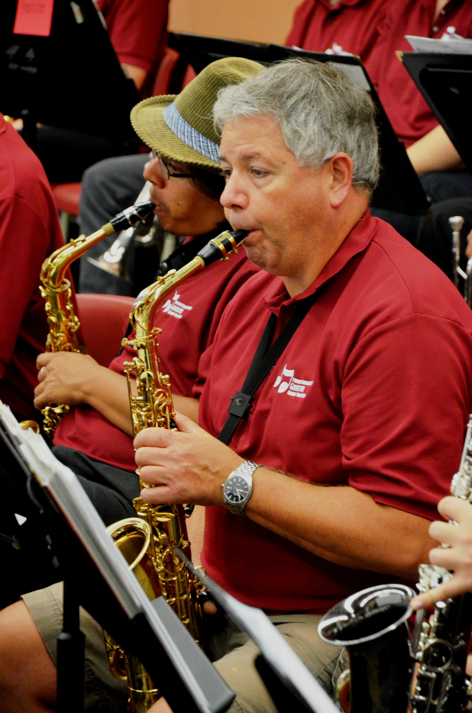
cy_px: 356
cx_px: 236
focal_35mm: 188
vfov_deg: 11.0
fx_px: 3704
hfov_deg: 7.3
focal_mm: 125
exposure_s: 1/80
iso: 3200
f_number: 5.6
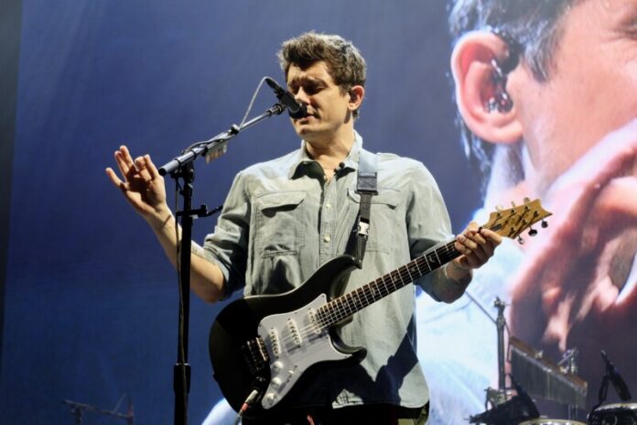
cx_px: 318
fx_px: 2123
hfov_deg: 17.1
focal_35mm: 120
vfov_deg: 11.4
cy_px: 212
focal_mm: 80
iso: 1000
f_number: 5.2
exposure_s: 1/85
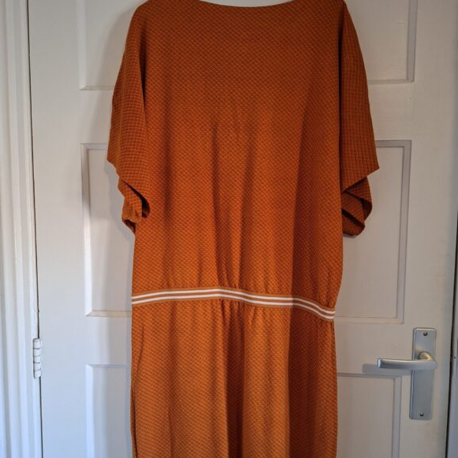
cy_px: 255
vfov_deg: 57.2
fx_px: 419
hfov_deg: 57.3
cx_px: 225
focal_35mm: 28
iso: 320
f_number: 1.8
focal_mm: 5.54
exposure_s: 1/25
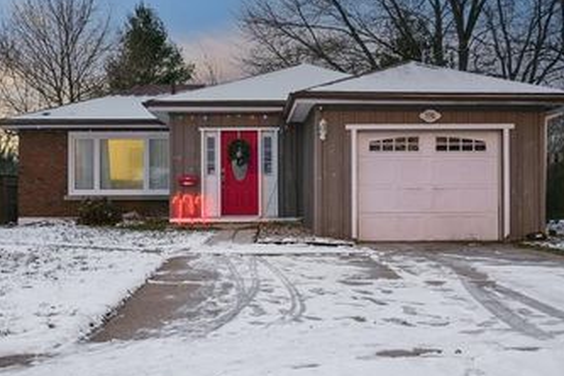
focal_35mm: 45
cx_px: 257
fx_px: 705
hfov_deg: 43.6
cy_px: 136
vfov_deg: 29.7
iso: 400
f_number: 7.1
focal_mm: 30
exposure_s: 1/5
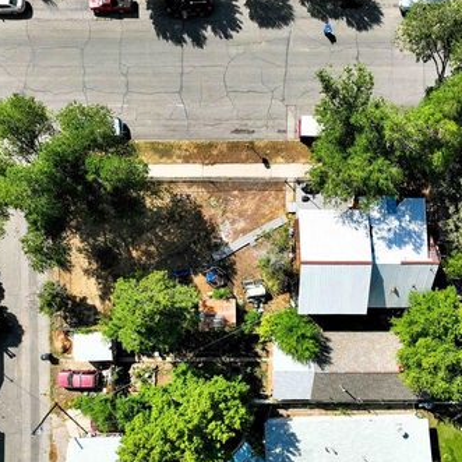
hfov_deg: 51.1
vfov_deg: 51.0
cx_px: 232
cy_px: 258
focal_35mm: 32
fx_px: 483
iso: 120
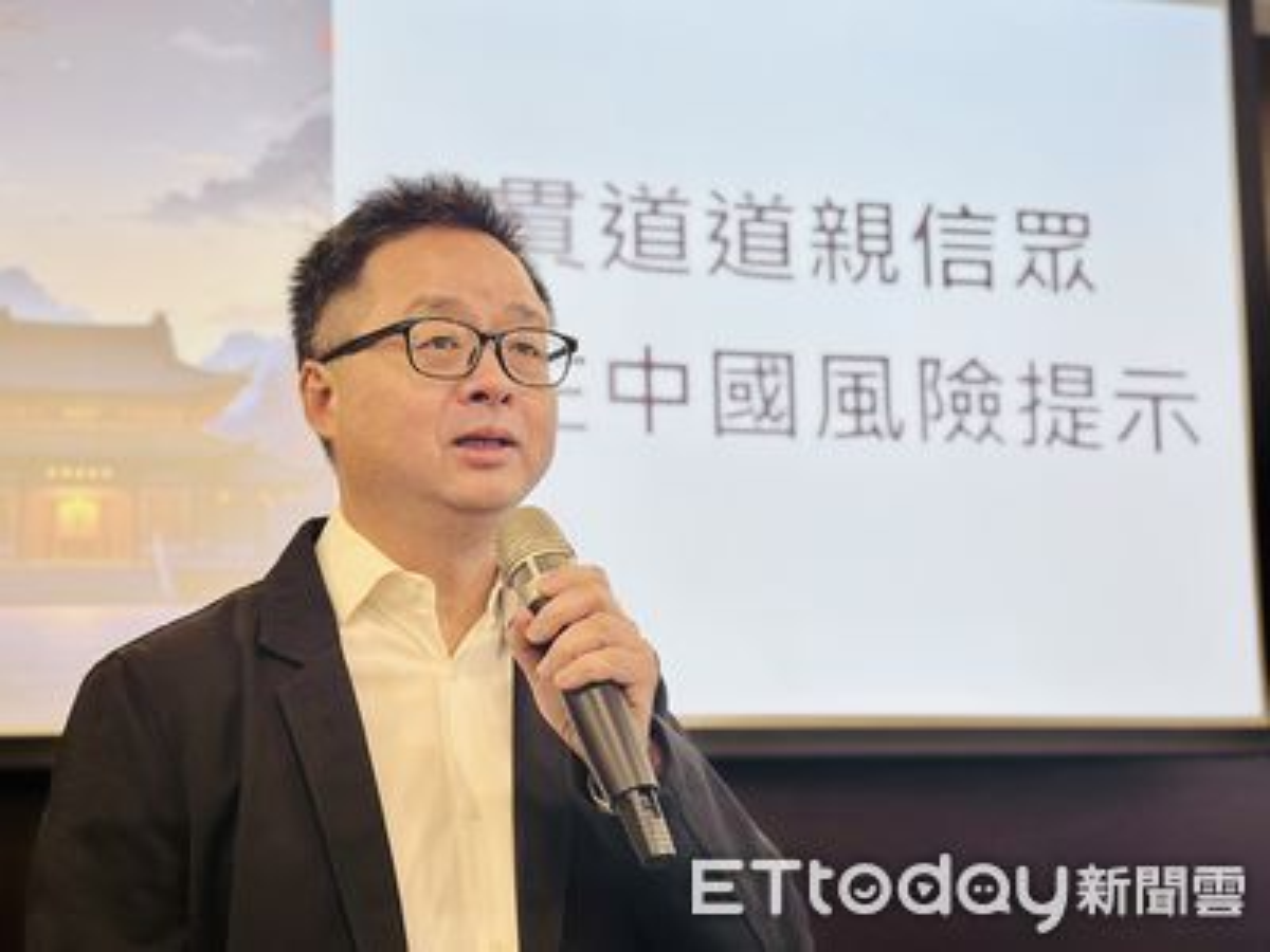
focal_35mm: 48
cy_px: 476
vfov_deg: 30.3
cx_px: 635
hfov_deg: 39.7
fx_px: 1761
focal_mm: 6.86
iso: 125
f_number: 1.78
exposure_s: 1/120
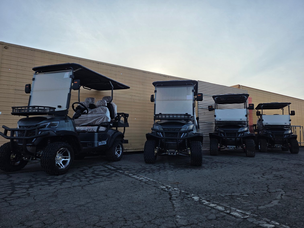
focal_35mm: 23
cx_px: 152
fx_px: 202
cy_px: 114
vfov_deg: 58.9
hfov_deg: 73.9
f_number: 1.7
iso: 80
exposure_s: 1/7626
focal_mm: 6.3
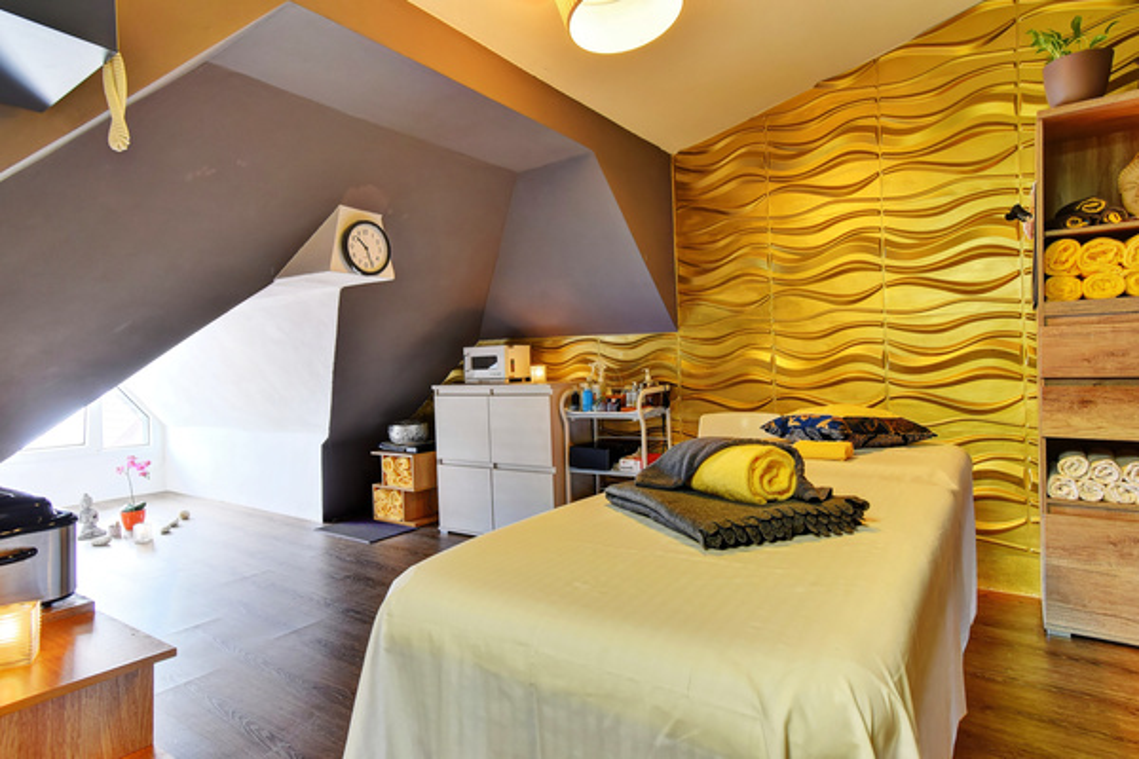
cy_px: 380
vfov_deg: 63.2
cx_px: 570
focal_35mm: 20
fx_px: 617
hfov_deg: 85.4
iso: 200
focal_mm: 13
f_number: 9
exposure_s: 1/2.5
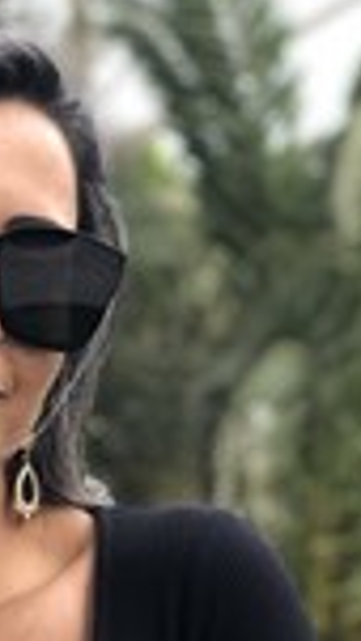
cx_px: -30
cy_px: 947
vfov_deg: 10.9
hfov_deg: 6.4
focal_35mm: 190
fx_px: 3231
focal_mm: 6
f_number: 2.4
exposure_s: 1/60
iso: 20
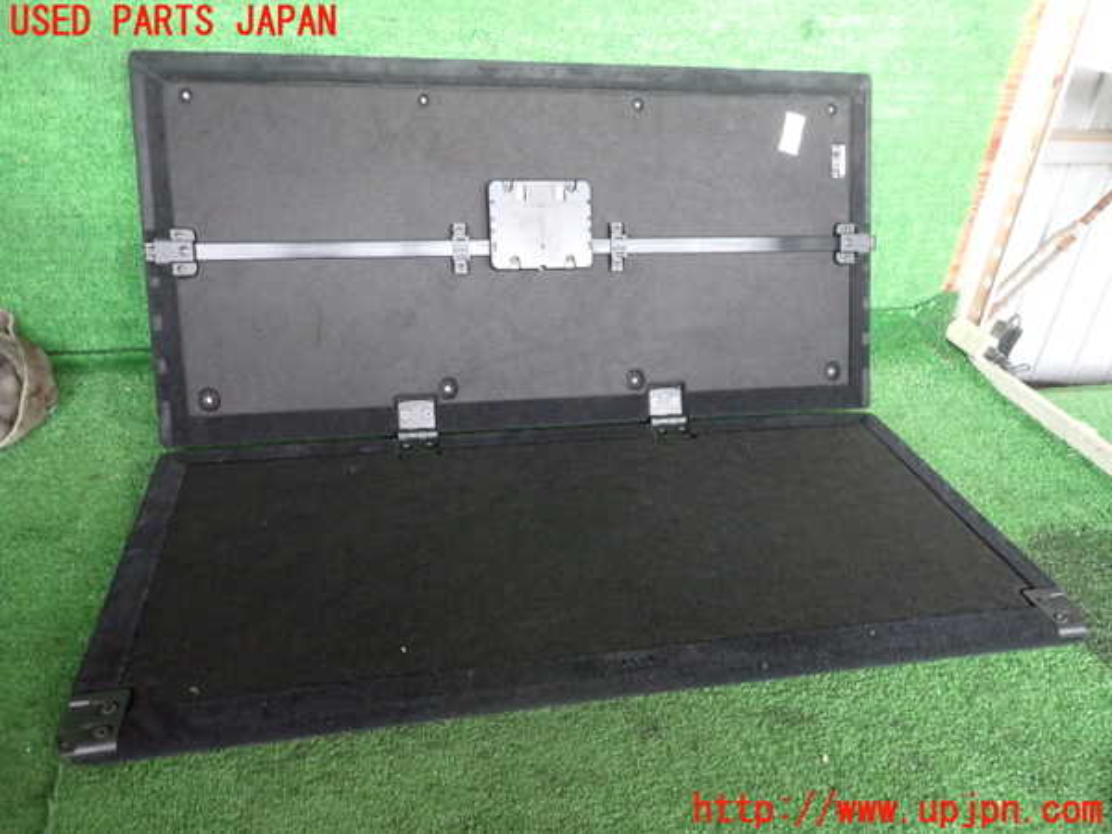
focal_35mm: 25
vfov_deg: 54.9
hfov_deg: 69.4
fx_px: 803
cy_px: 417
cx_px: 556
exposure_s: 1/30
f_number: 2
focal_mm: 4.5
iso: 800
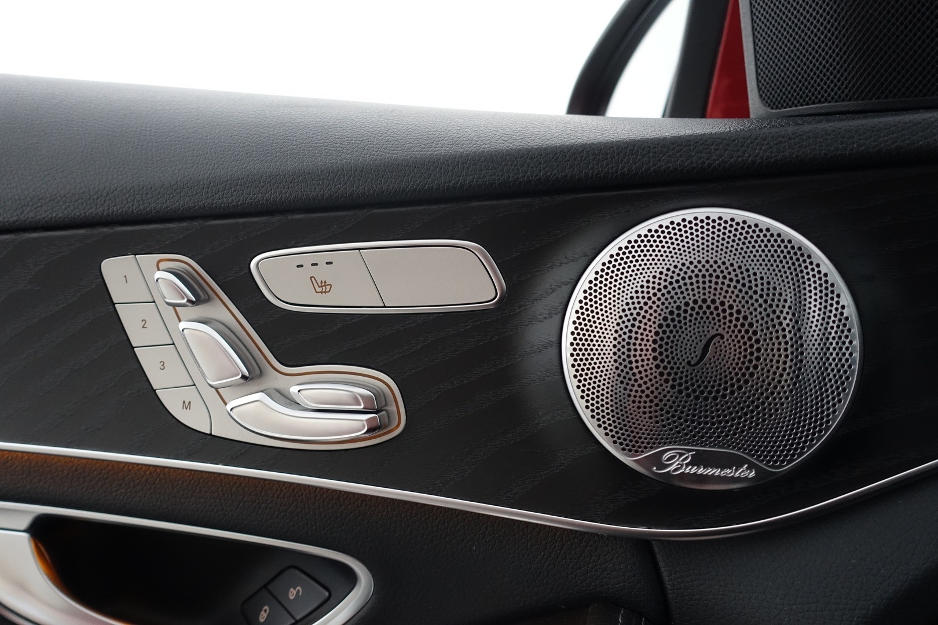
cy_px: 312
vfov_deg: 53.1
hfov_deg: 73.7
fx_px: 625
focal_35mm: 24
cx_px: 469
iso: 1000
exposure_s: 1/60
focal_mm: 8.8
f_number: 2.5
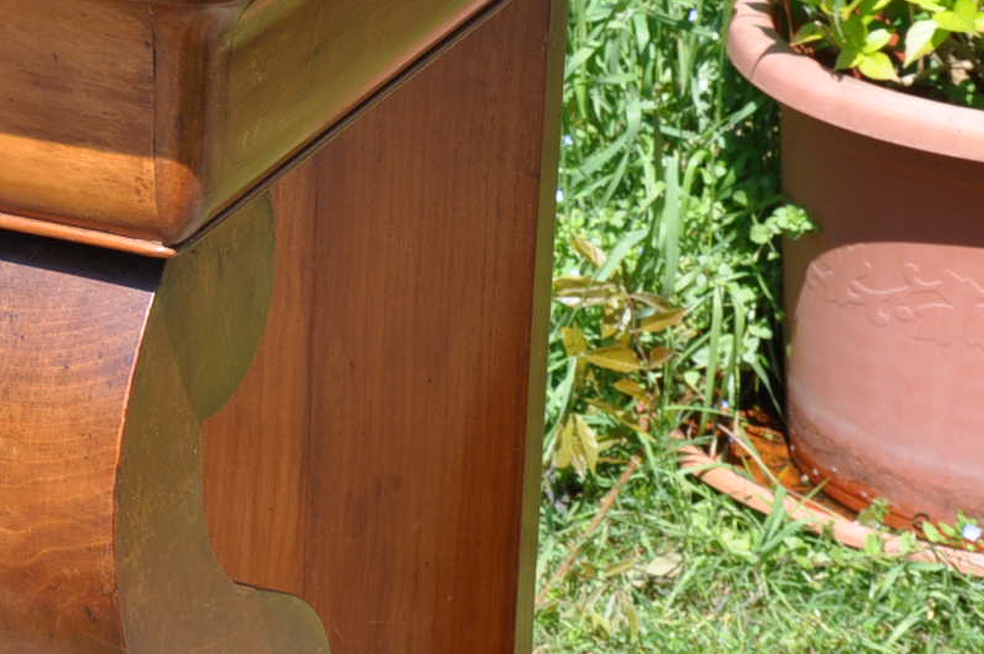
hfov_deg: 14.2
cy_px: 140
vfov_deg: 9.7
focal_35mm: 140
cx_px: -225
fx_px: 3832
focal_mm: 35
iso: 250
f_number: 11
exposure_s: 1/125
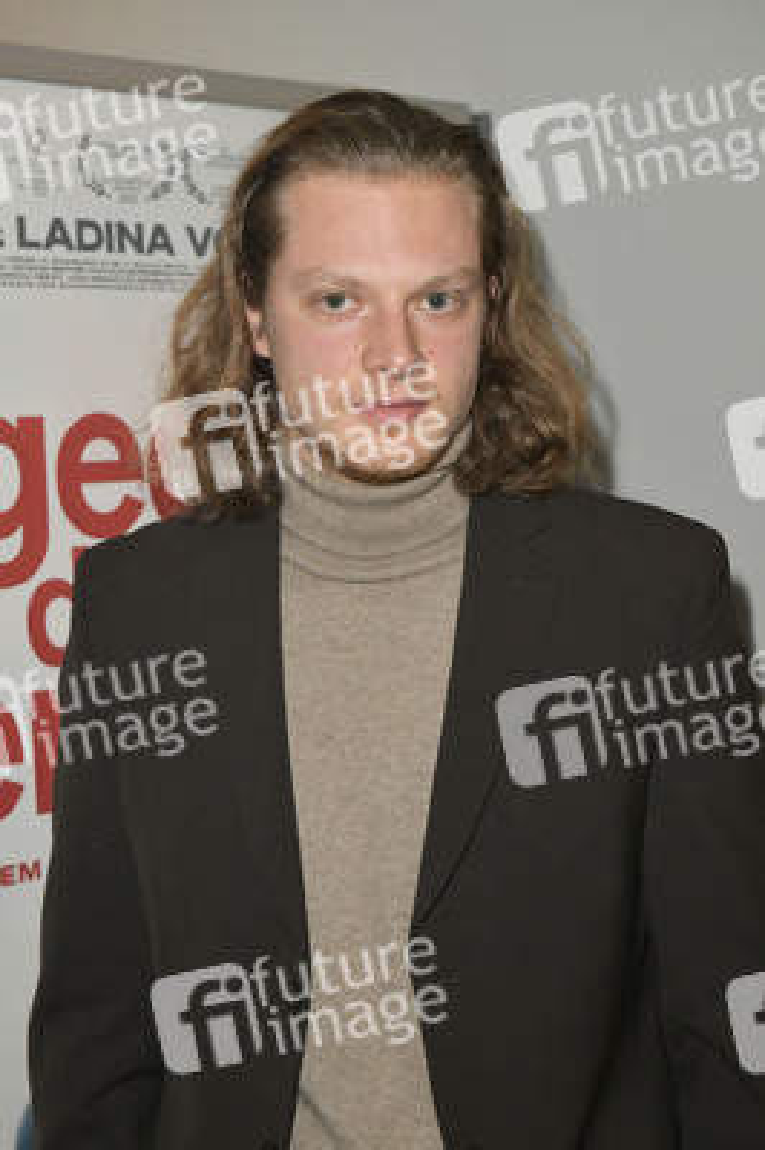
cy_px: 575
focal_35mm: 62
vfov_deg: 32.4
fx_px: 1980
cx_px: 382
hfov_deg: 21.9
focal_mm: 62
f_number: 7.1
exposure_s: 1/160
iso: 2000
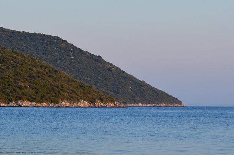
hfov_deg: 12.1
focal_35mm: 170
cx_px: 88
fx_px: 1102
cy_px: 37
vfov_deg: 8.0
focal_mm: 70
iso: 400
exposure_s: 1/1000
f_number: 4.5
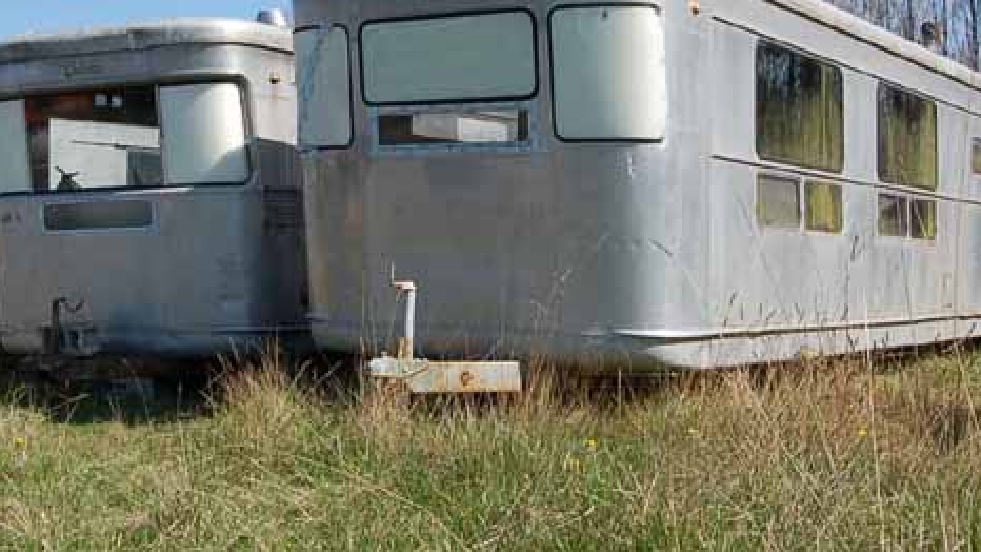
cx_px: 397
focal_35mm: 57
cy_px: 90
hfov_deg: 36.5
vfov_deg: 20.8
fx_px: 1483
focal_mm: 24
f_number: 20
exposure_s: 1/60
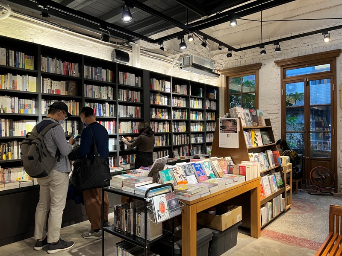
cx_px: 171
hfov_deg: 67.3
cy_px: 128
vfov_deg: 53.1
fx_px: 257
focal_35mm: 26
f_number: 1.5
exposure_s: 1/60
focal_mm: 5.7
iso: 80
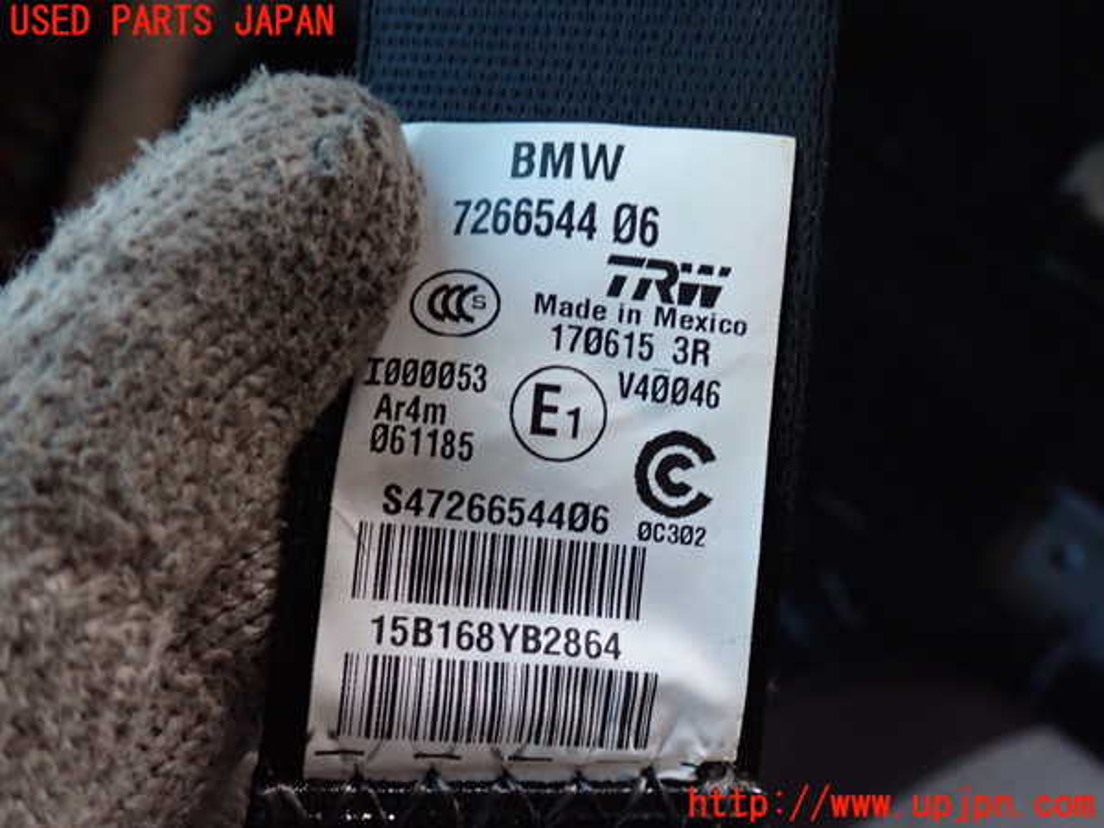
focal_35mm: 32
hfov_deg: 56.8
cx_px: 552
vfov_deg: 44.2
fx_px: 1021
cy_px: 414
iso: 800
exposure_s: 1/30
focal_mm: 5.79
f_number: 2.4
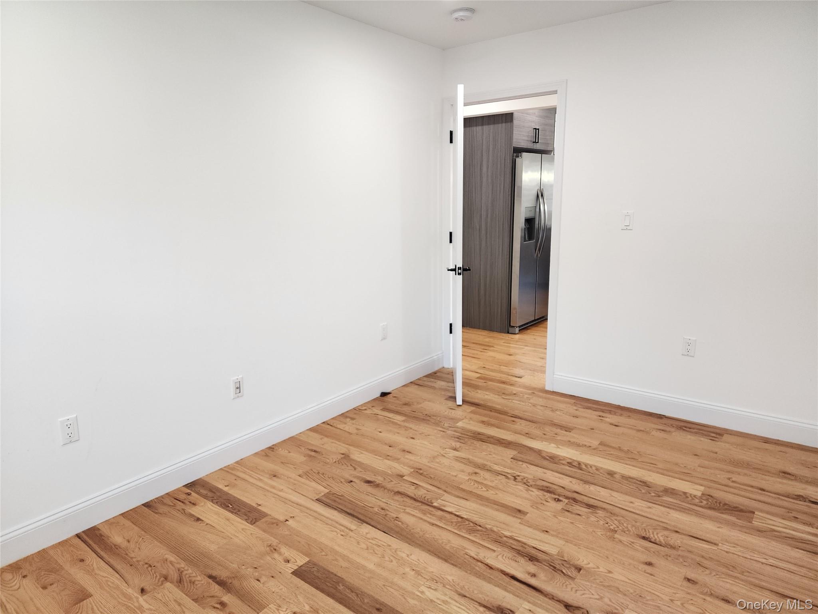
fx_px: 544
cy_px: 307
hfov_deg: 73.9
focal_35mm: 23
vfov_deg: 58.9
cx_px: 409
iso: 160
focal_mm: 6.4
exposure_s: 1/120
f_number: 1.8
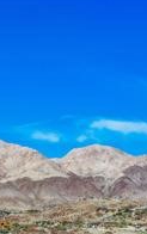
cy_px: 202
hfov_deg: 13.9
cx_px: 0
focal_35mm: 93
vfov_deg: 21.9
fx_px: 594
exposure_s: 1/640
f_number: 6.3
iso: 100
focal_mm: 10.26
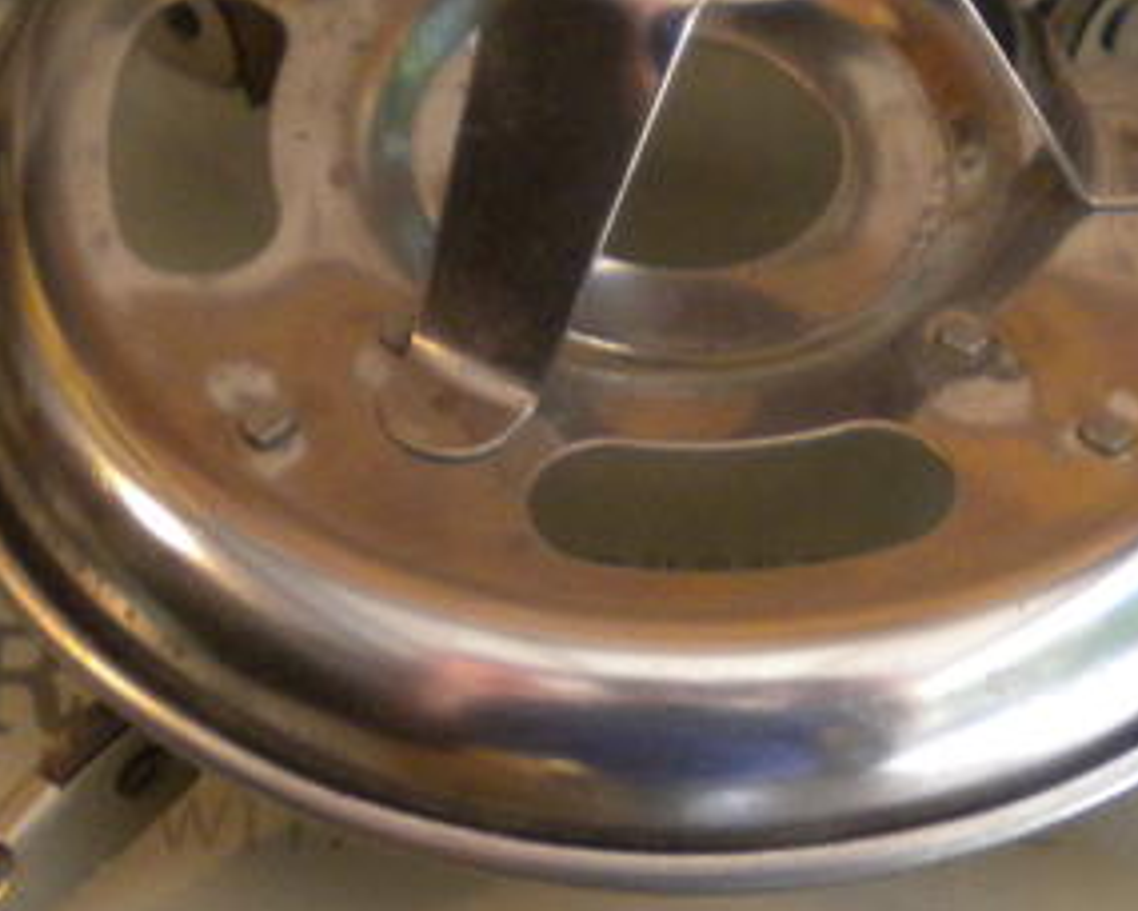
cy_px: 925
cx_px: 675
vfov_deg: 14.0
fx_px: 3637
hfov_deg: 17.8
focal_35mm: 108
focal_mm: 6.3
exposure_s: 1/57.4
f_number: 3.1
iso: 358
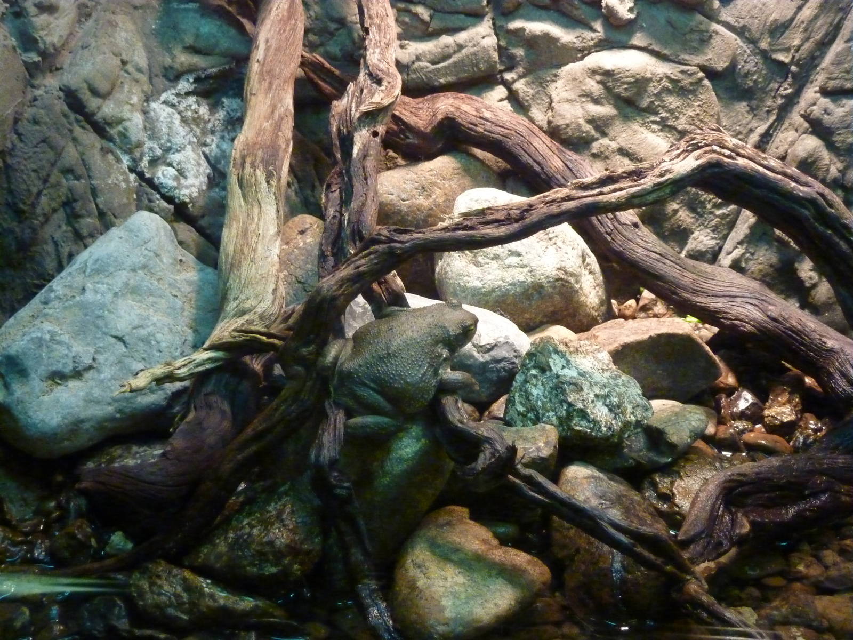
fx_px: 2045
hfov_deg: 23.6
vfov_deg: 17.8
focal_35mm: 83
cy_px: 320
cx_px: 426
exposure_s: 1/20
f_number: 4.2
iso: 800
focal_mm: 13.7
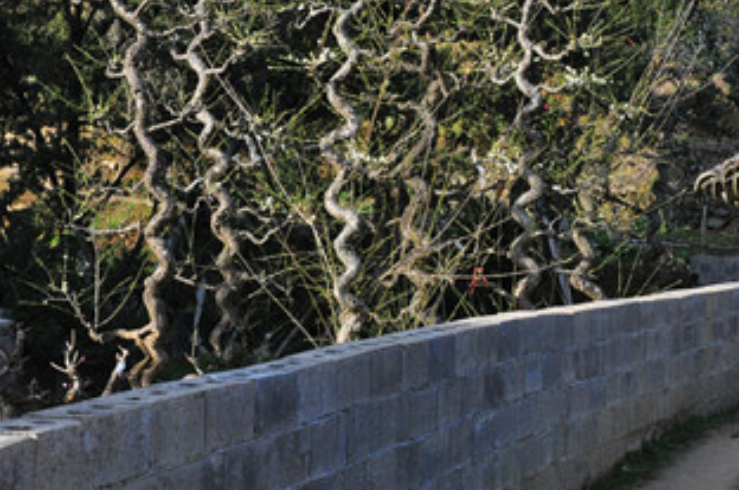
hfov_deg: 19.7
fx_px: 2132
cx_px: 353
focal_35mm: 104
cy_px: 215
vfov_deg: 13.1
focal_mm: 38
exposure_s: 1/500
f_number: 11
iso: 800
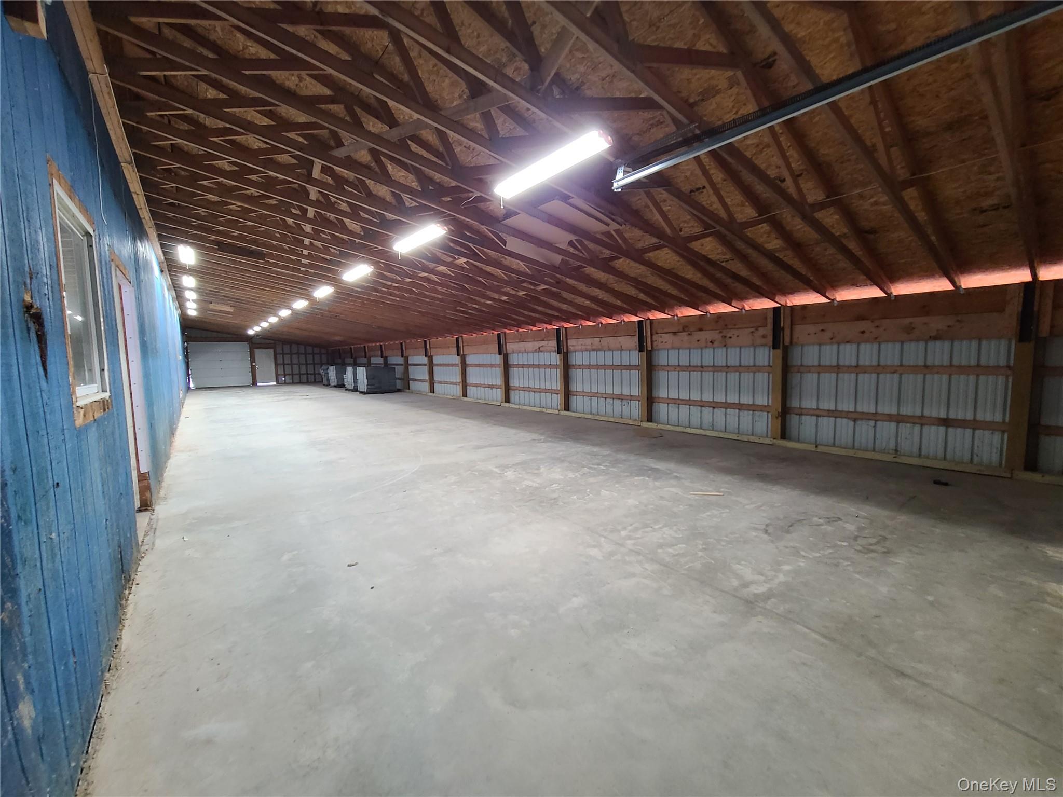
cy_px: 398
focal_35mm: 13
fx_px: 399
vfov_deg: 89.9
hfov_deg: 106.2
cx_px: 532
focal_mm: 2.2
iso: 320
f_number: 2.2
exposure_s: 1/40
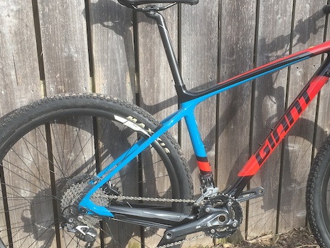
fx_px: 477
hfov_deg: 37.9
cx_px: 208
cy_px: 148
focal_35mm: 50
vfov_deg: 29.0
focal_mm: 4.15
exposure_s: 1/375
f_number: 2.2
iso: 25
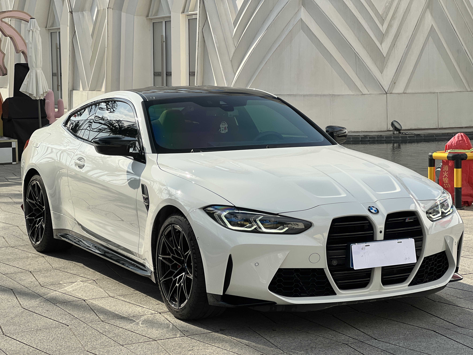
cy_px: 178
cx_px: 236
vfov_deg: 19.1
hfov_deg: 25.3
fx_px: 1052
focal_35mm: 77
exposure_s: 1/326
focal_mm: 9
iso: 32
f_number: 2.8
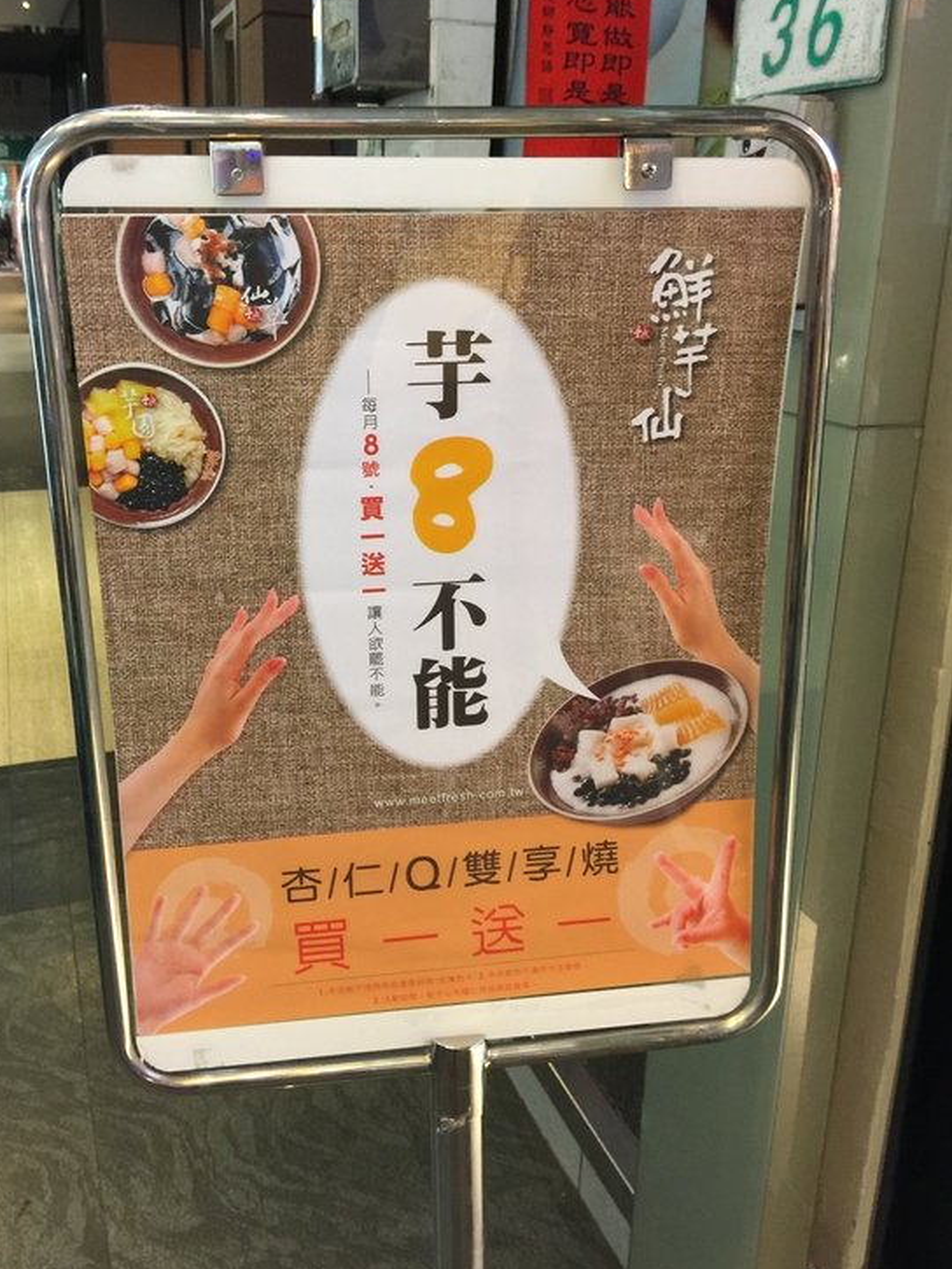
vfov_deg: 56.8
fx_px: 1173
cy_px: 604
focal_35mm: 32
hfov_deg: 44.1
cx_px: 429
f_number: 2.2
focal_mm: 4.15
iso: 100
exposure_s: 1/15
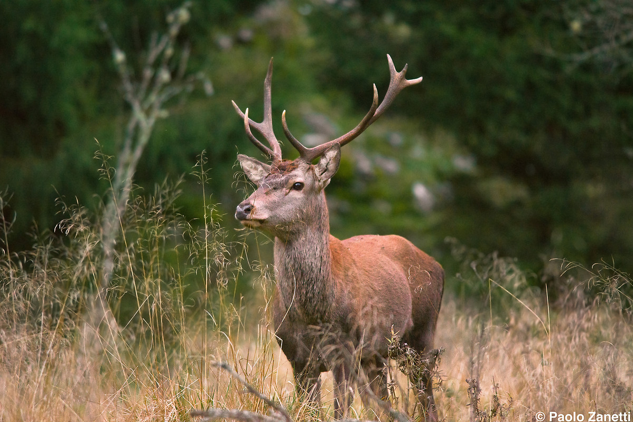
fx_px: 7400
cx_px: 316
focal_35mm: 421
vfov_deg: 3.3
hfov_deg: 4.9
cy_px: 211
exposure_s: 1/250
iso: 3200
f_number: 5.6
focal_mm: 420
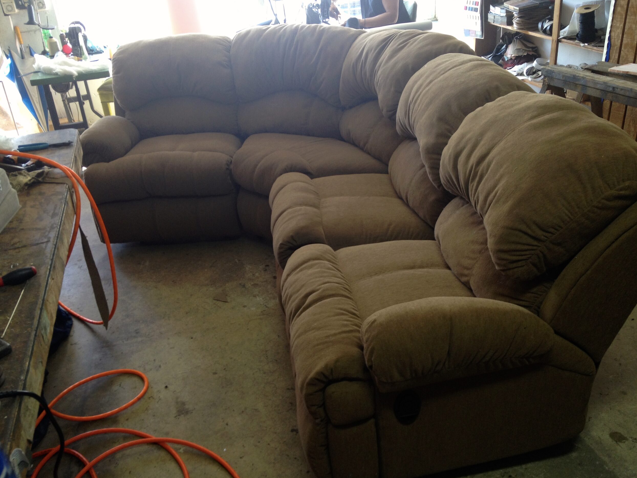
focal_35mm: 36
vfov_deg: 39.7
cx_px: 323
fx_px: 663
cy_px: 235
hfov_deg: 51.4
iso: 50
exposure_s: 1/30
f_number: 2.4
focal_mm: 4.28
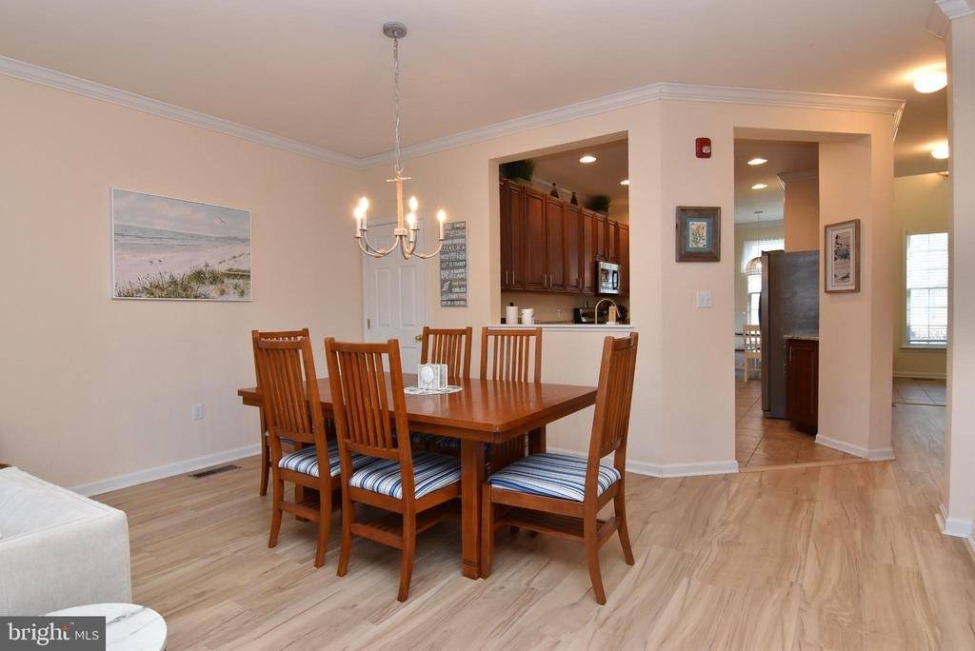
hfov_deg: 90.0
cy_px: 326
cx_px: 488
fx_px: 488
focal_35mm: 18
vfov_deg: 67.5
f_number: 7.1
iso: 800
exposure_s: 1/60
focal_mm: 12
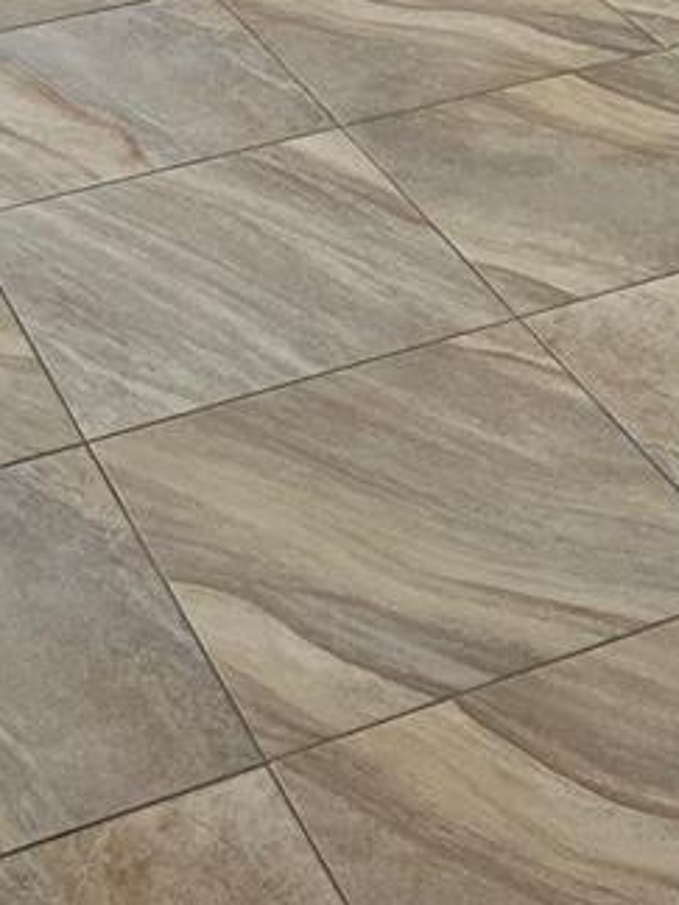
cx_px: 447
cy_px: -455
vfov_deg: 19.2
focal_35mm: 89
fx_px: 2328
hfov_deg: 16.6
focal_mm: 6.86
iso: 160
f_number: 1.78
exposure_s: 1/120
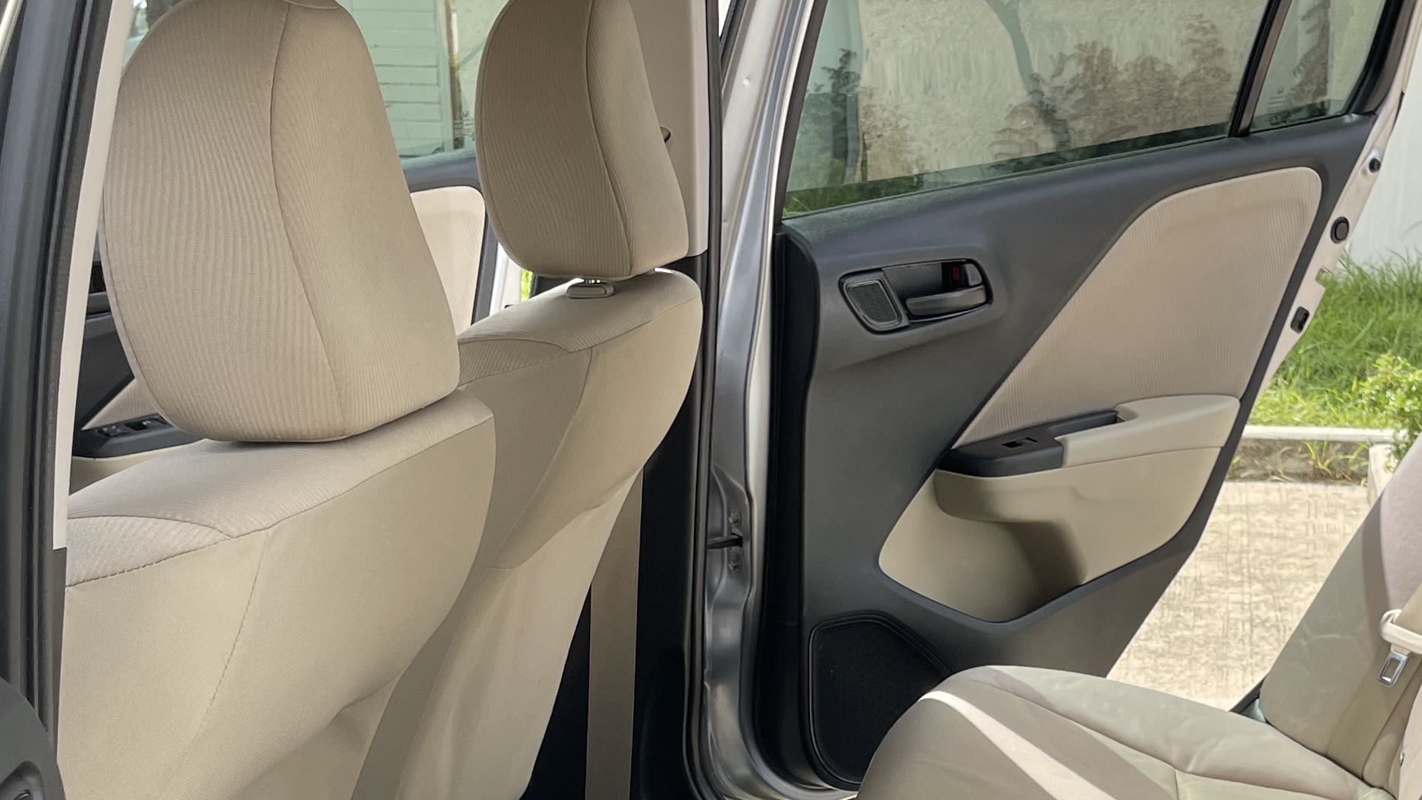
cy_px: 744
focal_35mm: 59
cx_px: 1019
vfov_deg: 19.9
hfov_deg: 34.9
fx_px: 2225
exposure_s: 1/1109
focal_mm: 5.1
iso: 32
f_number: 1.6
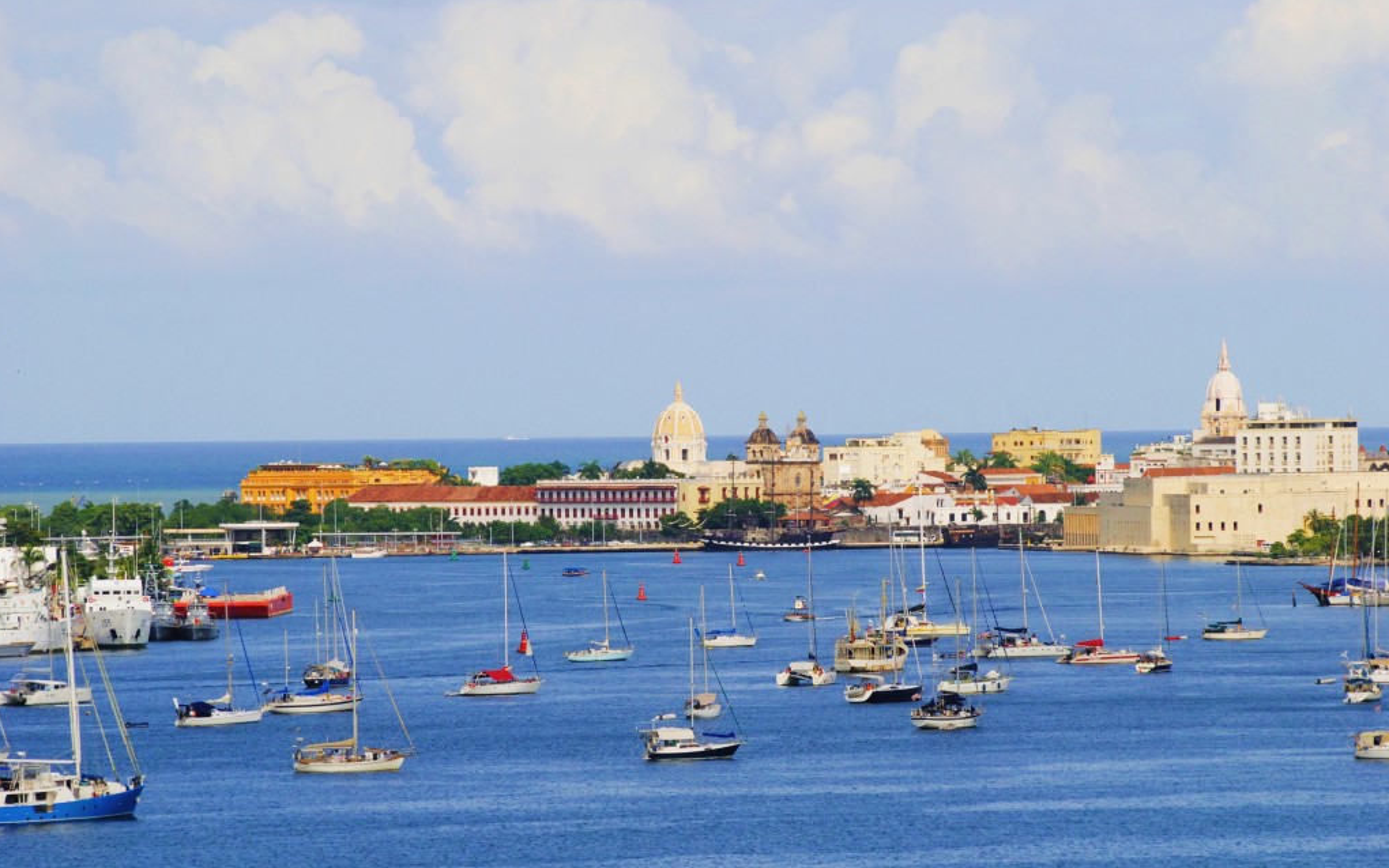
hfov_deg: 7.0
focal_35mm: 300
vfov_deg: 4.4
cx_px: 693
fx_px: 11340
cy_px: 463
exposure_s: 1/3200
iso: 800
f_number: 7.1
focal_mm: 195
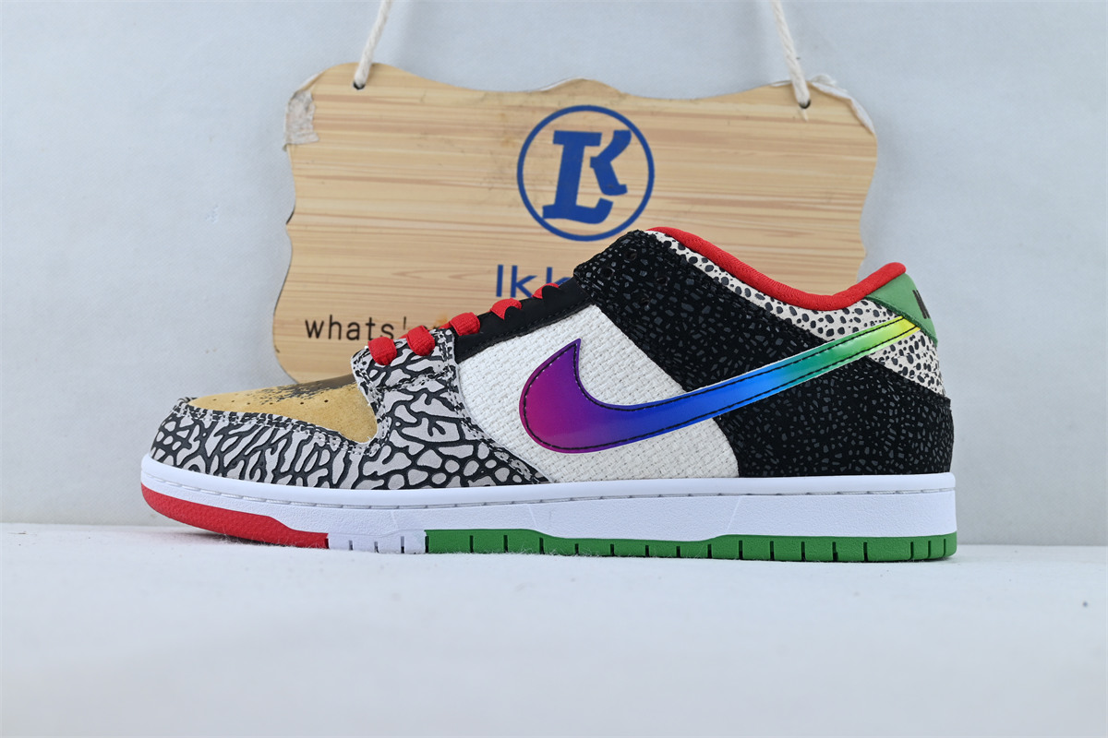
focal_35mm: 41
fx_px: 1269
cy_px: 369
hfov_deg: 47.2
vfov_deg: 32.4
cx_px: 554
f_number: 4.5
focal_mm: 27.5
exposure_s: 1/80
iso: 100
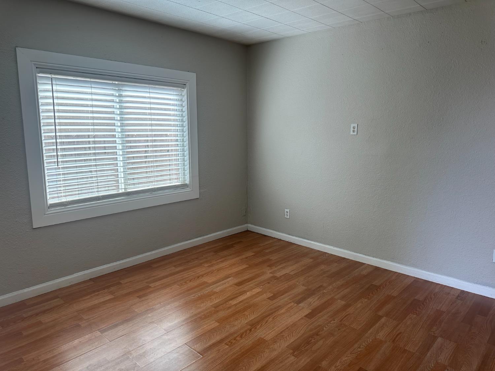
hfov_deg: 71.6
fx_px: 343
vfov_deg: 56.8
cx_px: 248
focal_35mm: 24
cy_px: 186
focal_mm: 6.86
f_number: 1.78
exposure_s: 1/232
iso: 80
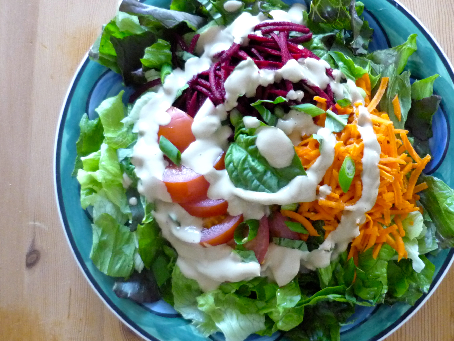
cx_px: 291
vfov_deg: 30.3
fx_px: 630
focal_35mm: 48
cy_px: 180
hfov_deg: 39.3
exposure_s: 1/15
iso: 400
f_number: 2.8
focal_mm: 5.5
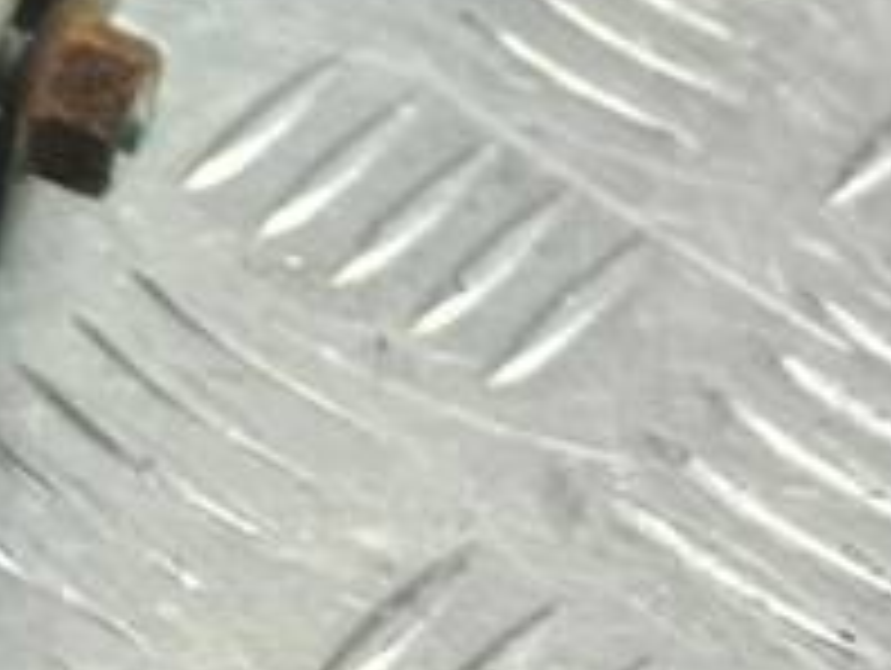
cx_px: -765
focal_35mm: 129
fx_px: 3324
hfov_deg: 13.5
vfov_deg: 11.0
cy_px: -355
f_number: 1.8
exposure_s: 1/50
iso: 125
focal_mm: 4.6
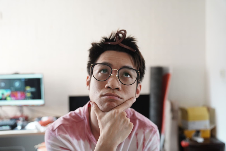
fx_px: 212
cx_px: 113
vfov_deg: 39.3
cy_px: 76
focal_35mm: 34
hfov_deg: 56.2
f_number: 2.8
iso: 800
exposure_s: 1/80
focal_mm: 33.7
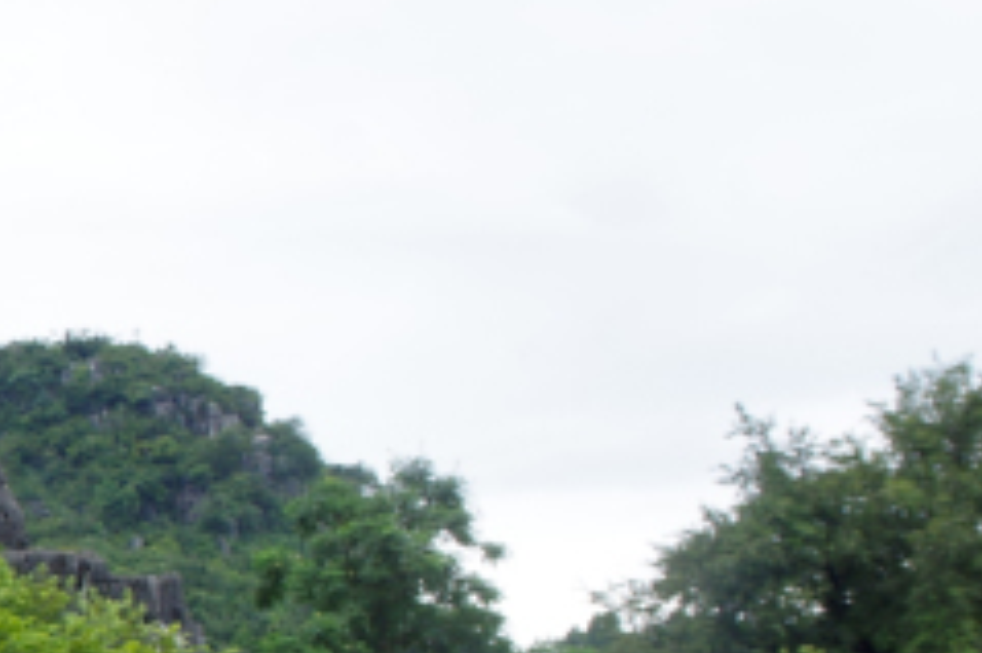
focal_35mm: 133
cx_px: -1031
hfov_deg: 13.2
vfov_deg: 10.1
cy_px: 799
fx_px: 3625
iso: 200
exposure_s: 1/125
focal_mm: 21
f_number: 6.3
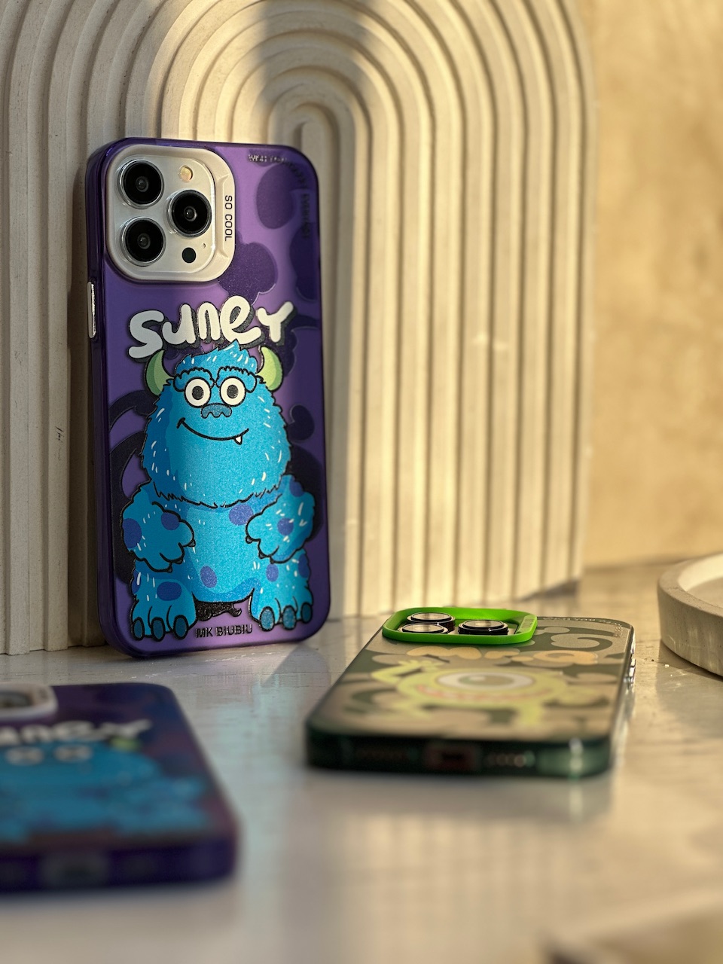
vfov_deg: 25.3
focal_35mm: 77
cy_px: 482
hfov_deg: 19.1
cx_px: 362
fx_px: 2144
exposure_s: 1/253
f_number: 2.8
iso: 25
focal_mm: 9
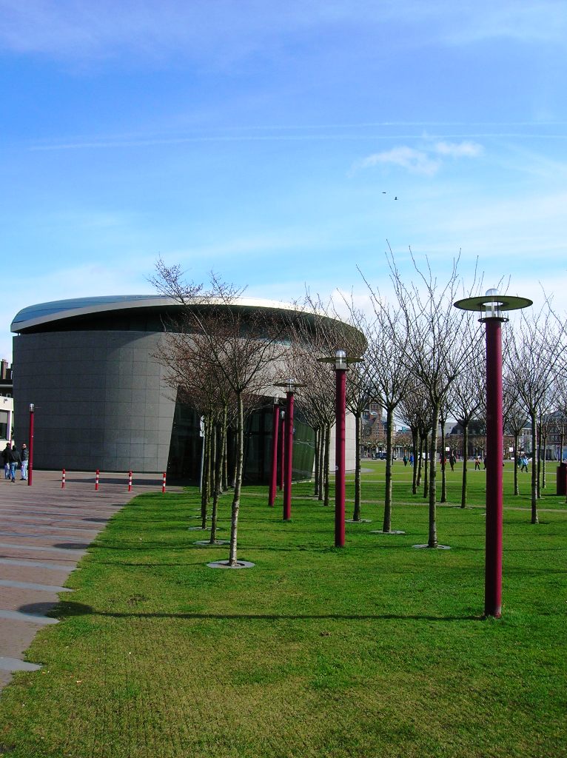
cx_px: 284
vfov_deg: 54.0
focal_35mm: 34
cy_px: 379
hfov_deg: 41.7
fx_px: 744
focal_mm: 5.7
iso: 50
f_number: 4.9
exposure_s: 1/327
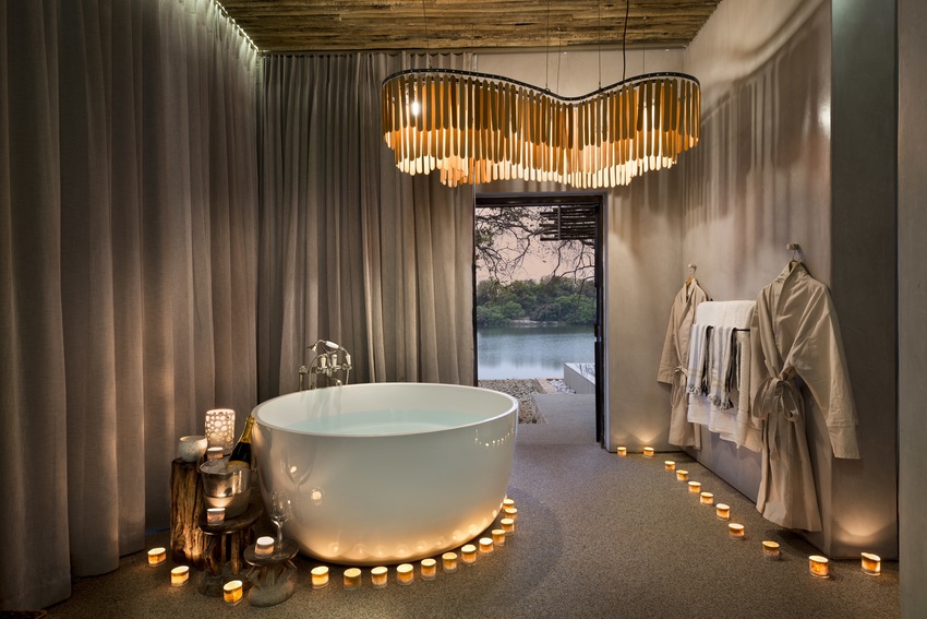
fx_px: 515
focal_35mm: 20
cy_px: 310
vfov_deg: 62.0
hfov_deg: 84.0
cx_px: 464
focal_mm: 20
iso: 200
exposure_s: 4
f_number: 9.5
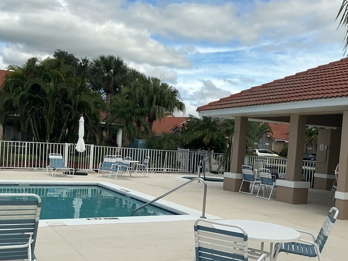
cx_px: 167
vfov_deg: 34.9
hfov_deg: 45.8
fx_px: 412
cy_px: 168
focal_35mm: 41
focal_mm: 3
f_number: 1.8
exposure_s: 1/2538
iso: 25
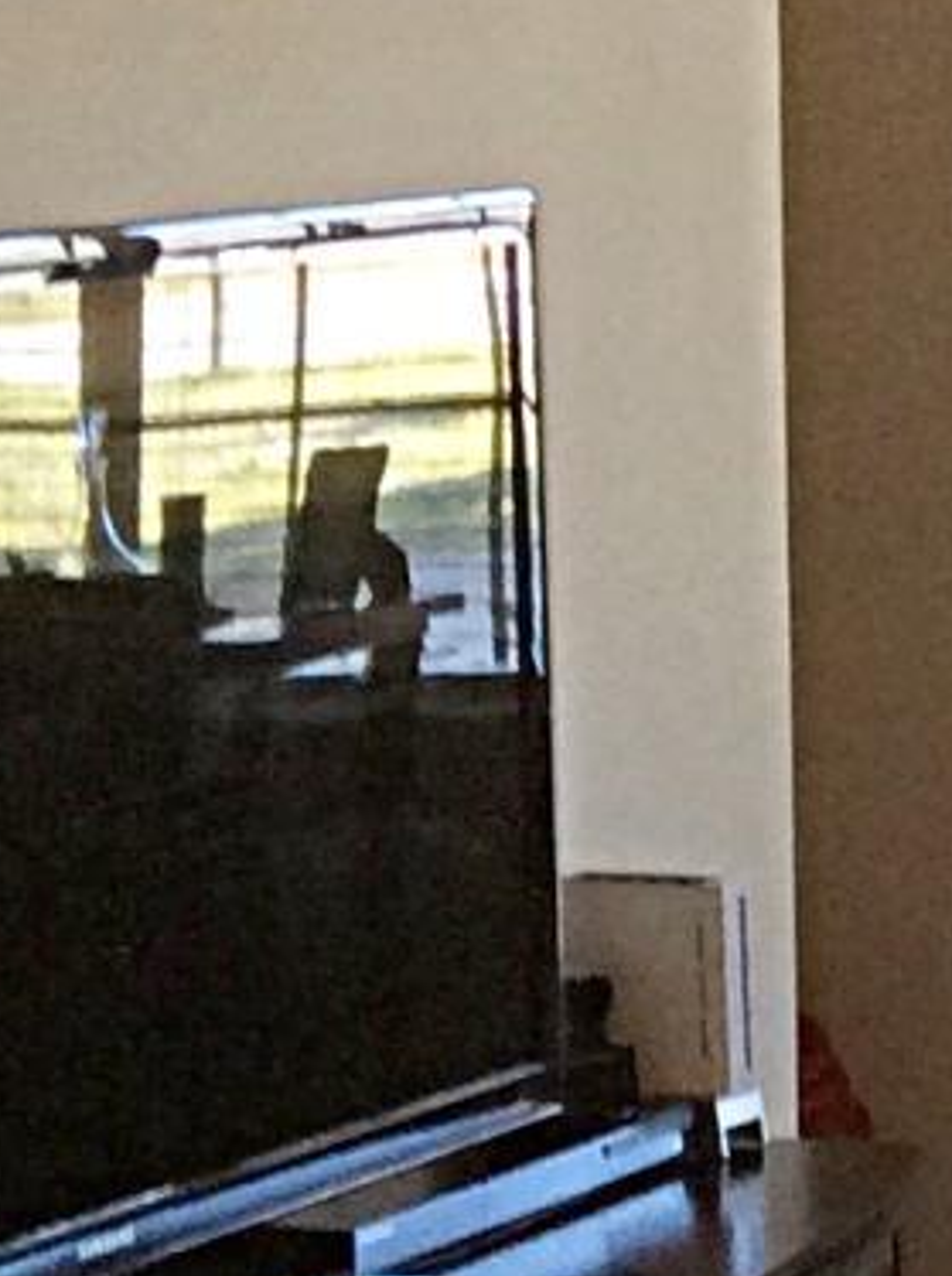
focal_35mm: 171
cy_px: 583
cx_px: 2220
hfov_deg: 8.0
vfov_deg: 11.6
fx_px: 6292
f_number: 2.4
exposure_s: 1/24
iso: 80
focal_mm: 3.3
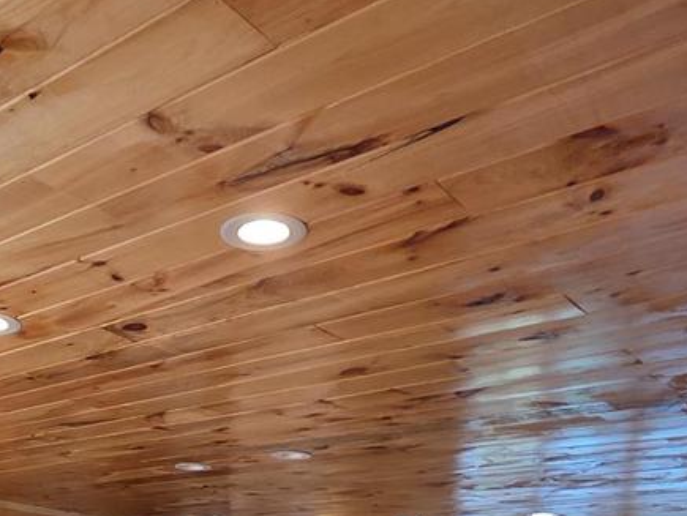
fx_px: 854
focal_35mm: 43
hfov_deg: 41.9
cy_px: 734
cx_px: 137
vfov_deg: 26.4
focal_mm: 2.2
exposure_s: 1/120
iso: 125
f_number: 2.2
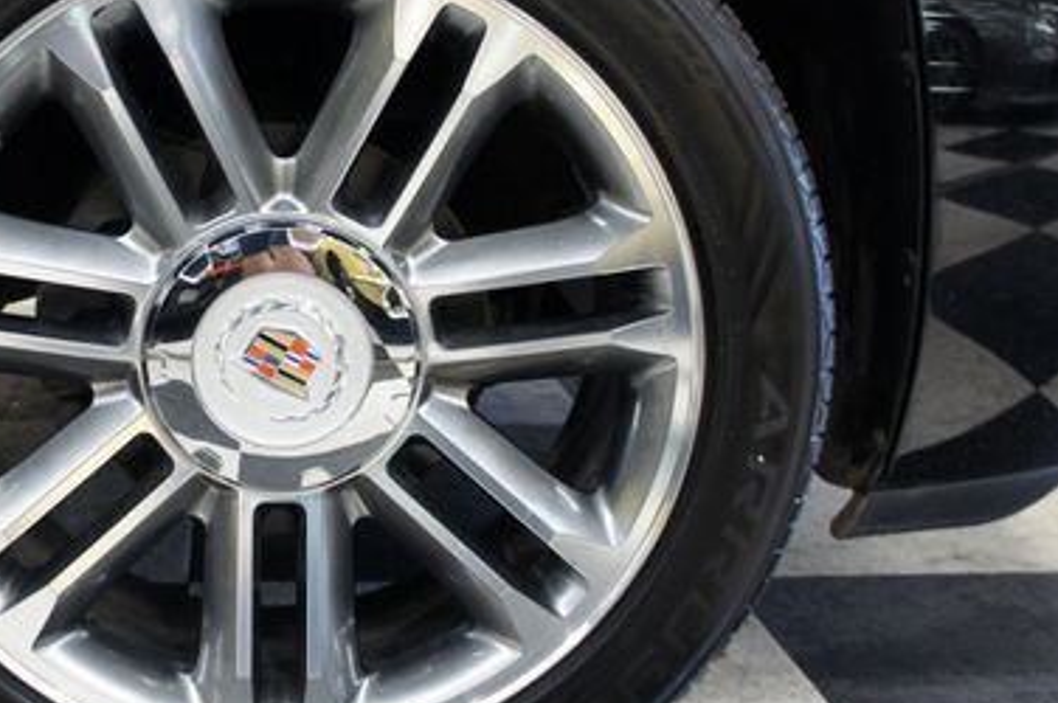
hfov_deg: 41.8
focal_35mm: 46
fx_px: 1351
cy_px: 259
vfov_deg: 29.1
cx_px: 293
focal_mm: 18
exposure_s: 1/30
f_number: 3.5
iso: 500
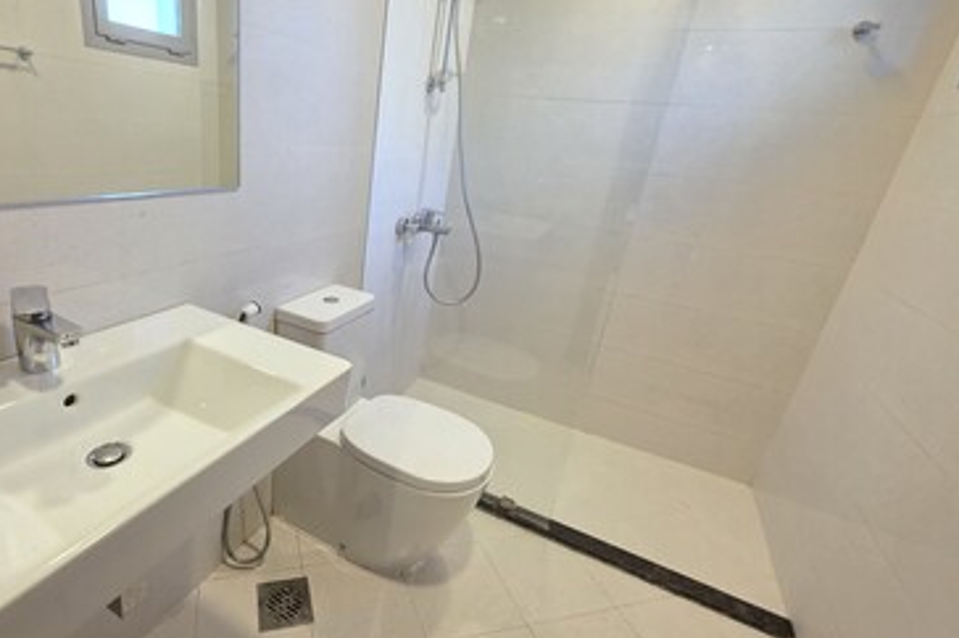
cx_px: 365
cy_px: 318
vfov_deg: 70.3
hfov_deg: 91.6
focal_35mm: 17
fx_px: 452
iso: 320
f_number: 1.9
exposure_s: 1/50
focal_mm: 2.2
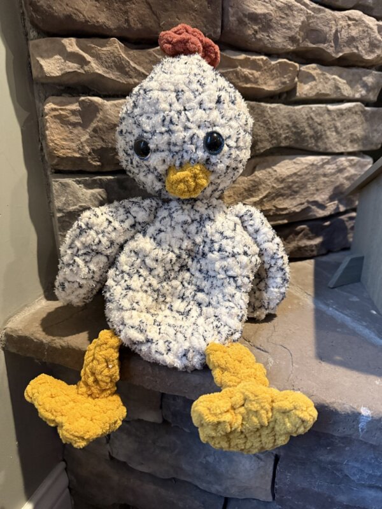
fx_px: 353
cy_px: 254
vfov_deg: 71.6
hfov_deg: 56.8
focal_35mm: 24
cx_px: 191
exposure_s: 1/60
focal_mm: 6.76
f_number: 1.78
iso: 800
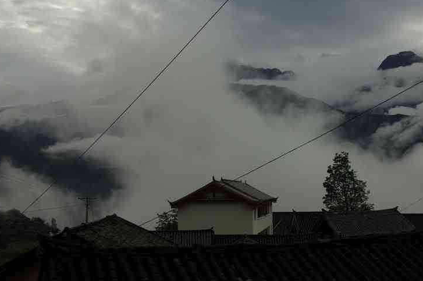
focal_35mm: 51
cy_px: 135
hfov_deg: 38.1
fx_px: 604
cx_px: 283
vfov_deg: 26.2
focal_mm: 24.9
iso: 100
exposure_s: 1/90
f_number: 9.5
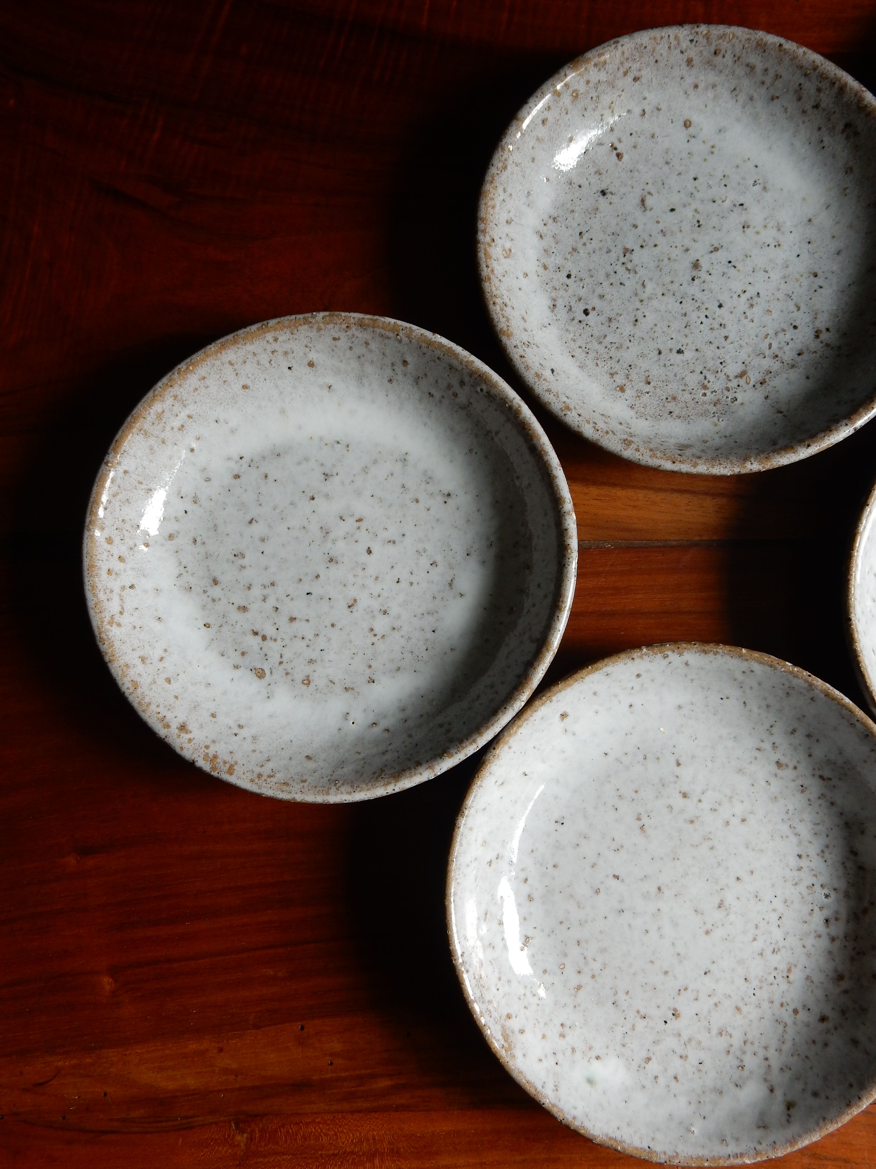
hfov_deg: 46.8
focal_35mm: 30
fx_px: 1012
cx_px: 438
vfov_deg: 60.0
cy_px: 584
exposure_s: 1/30
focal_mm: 5.4
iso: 125
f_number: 4
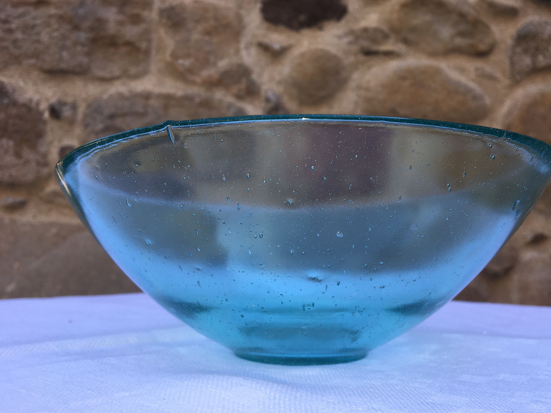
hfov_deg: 58.3
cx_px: 289
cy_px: 208
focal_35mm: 31
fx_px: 493
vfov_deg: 45.4
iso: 25
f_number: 2.2
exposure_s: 1/377
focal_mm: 4.15
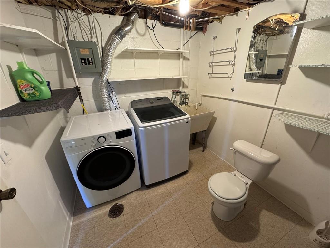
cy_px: 124
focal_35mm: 14
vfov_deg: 85.7
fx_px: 133
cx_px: 165
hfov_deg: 102.1
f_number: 2.2
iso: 400
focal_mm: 2.22
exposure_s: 1/60
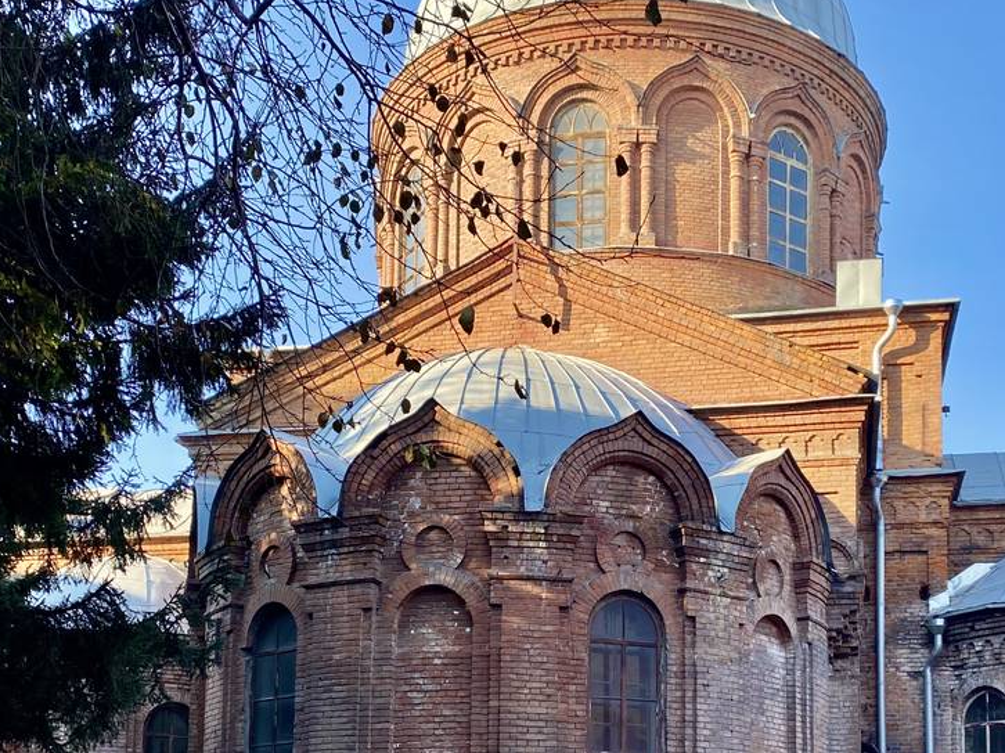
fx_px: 1248
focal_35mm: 43
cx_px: 587
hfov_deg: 43.7
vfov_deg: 33.6
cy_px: 393
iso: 32
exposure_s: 1/623
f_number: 1.8
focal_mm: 4.25
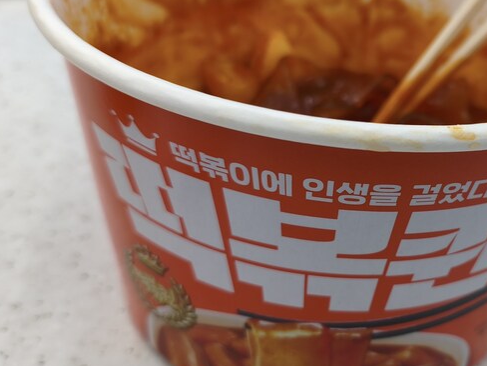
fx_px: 675
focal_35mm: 48
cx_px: 396
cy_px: 174
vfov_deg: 30.3
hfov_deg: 38.1
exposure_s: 1/120
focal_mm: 4.94
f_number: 1.5
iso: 125
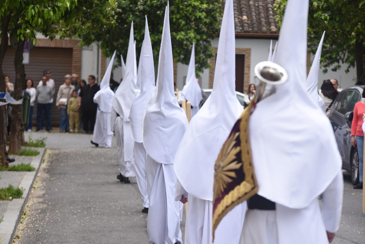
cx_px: 182
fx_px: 1623
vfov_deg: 8.6
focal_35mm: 160
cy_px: 122
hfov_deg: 12.8
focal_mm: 160
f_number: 5
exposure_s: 1/200
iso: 100
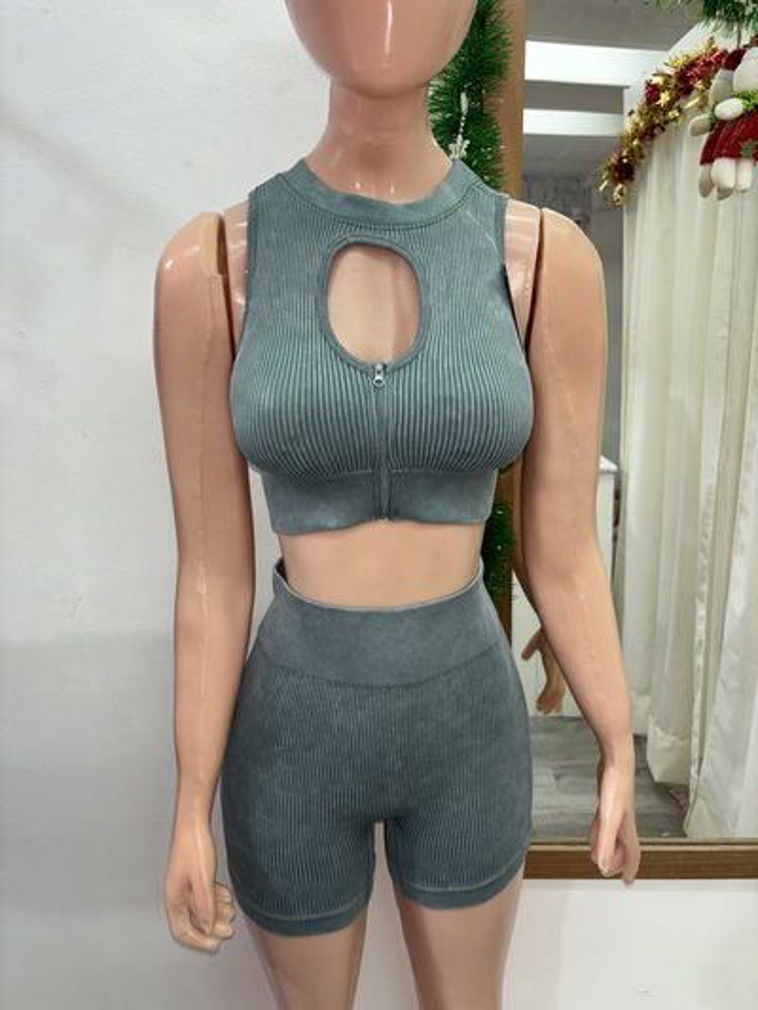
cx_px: 379
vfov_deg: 67.3
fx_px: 759
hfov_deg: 53.1
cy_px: 505
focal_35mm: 26
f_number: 1.6
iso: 40
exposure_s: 1/32
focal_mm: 5.96
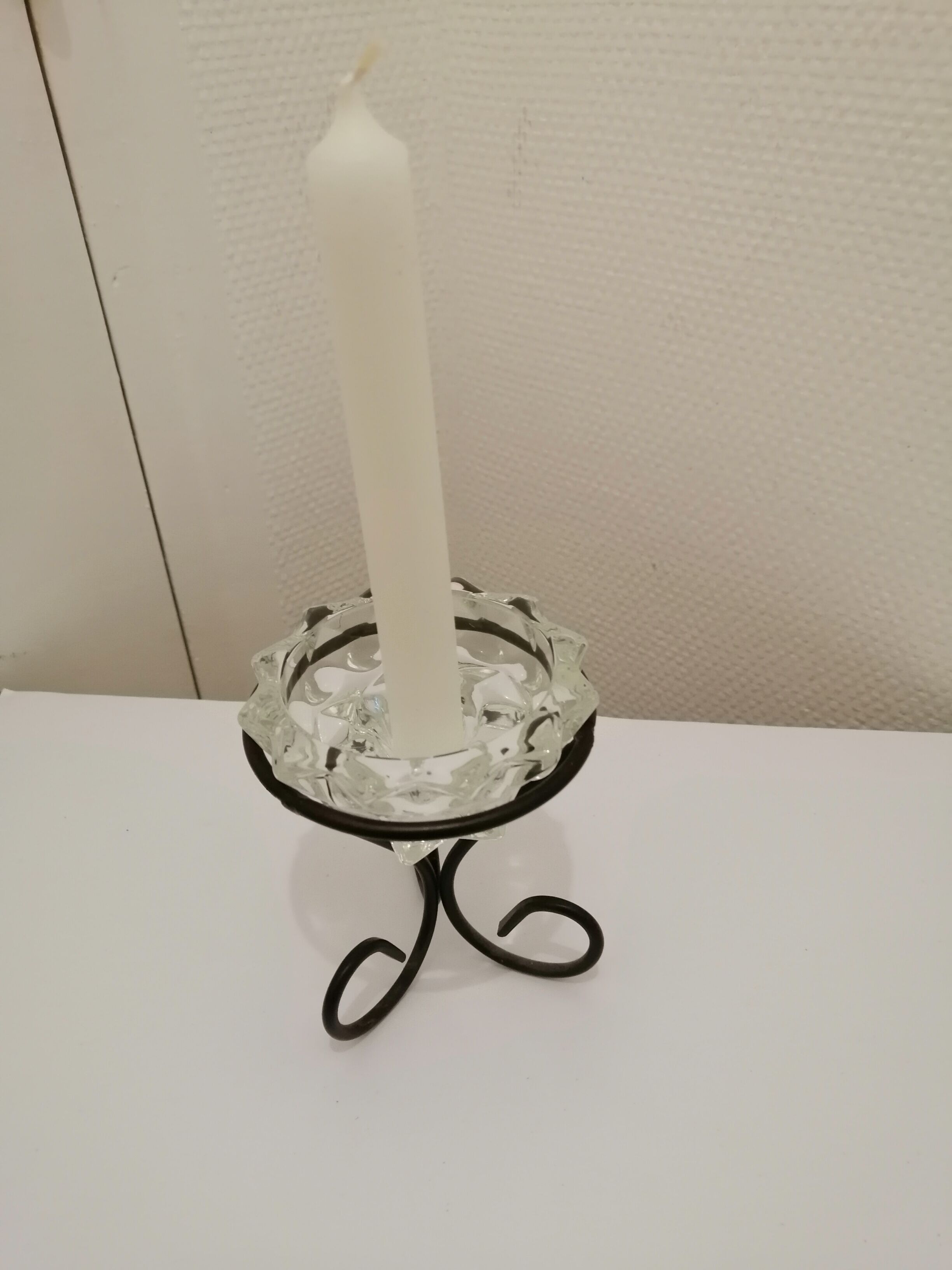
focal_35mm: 26
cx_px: 476
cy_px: 635
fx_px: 953
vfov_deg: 67.3
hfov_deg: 53.1
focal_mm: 3.96
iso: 250
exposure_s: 1/33.3
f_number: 1.8
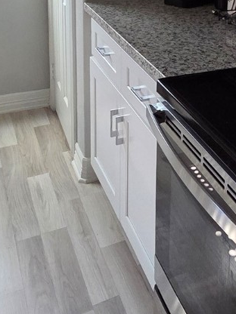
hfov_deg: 26.7
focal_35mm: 48
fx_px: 436
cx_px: 286
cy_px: -5
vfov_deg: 35.6
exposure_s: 1/60
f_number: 2.2
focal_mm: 2.2
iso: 800
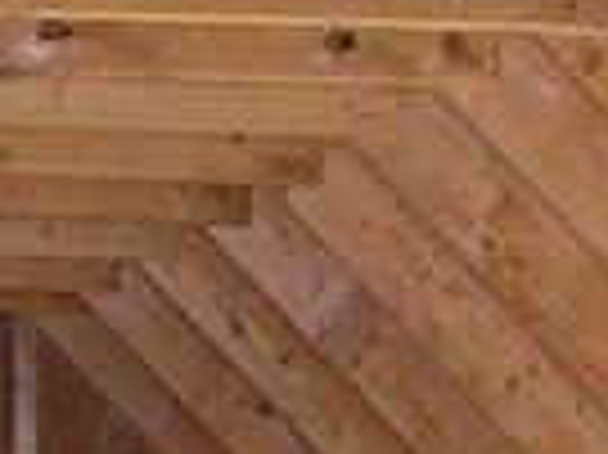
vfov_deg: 4.9
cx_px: -757
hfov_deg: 6.6
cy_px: 1371
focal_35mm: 289
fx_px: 5072
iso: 357
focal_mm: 8
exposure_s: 1/60
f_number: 2.8
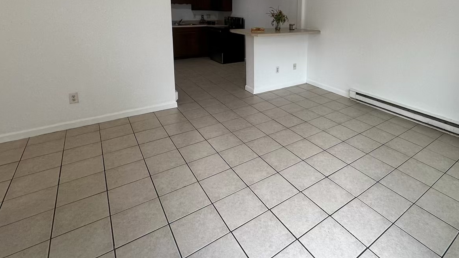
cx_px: 284
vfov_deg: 50.6
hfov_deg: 82.4
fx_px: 256
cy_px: 54
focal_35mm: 21
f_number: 2.2
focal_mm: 2.22
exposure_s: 1/120
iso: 125
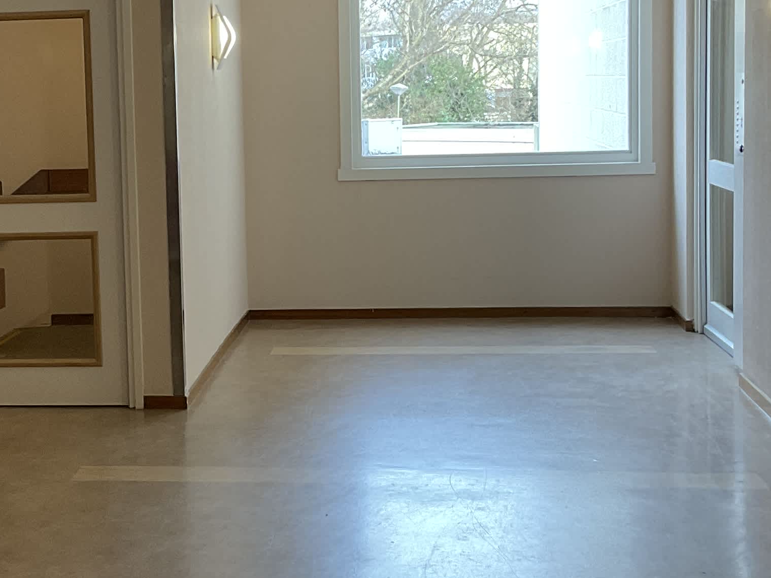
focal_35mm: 77
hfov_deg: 25.0
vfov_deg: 19.1
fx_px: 1715
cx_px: 175
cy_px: 247
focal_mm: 3
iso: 64
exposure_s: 1/50
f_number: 1.8
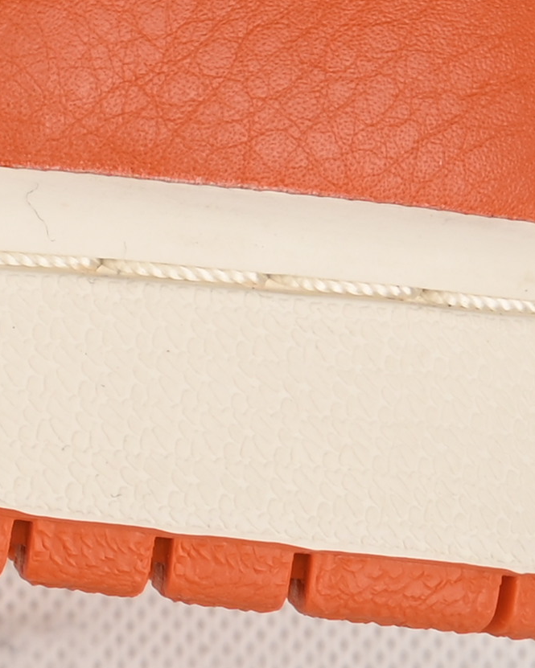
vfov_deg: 7.2
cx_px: -1025
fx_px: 5244
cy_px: -342
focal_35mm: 265
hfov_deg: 5.5
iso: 100
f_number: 11
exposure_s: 1/200
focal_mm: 39
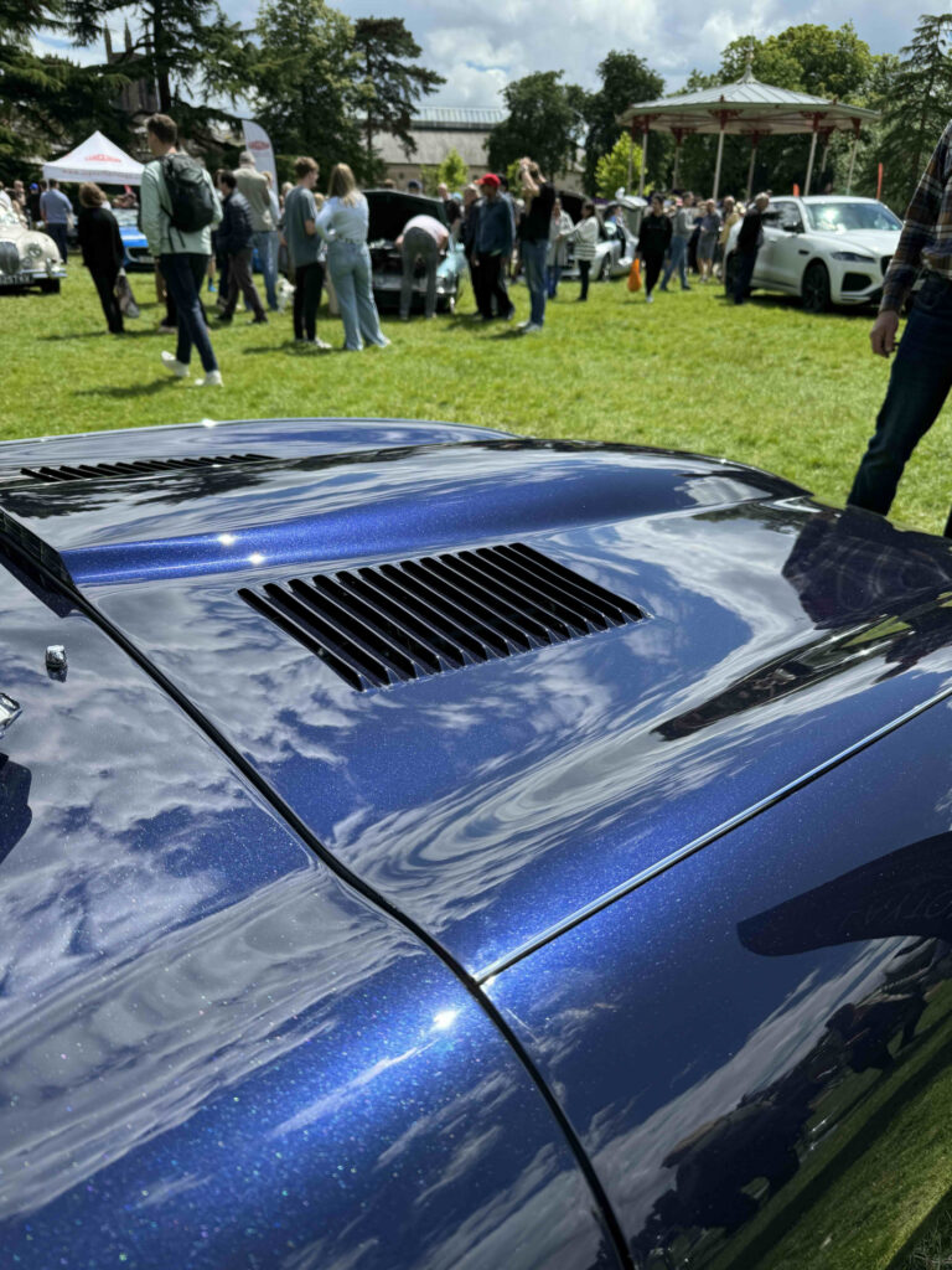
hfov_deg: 56.8
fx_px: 880
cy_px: 635
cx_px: 476
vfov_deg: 71.6
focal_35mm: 24
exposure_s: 1/2833
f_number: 1.78
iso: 80
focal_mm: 6.76
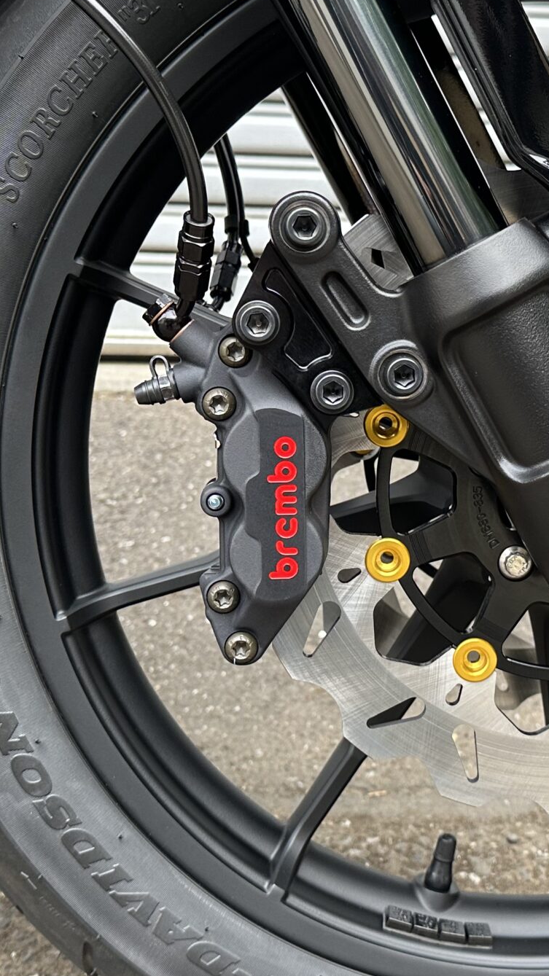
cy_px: 467
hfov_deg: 23.7
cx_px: 408
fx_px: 1294
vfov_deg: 41.3
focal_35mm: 50
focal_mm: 6.86
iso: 160
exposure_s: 1/121
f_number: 1.78
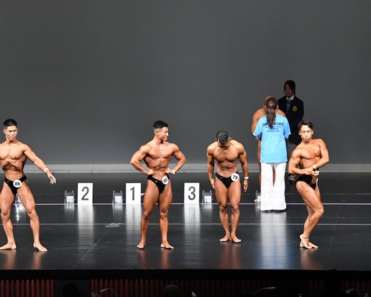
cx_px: 165
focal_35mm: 191
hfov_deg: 10.1
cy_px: 148
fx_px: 2098
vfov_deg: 8.1
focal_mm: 112
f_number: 5.6
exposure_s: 1/400
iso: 5000
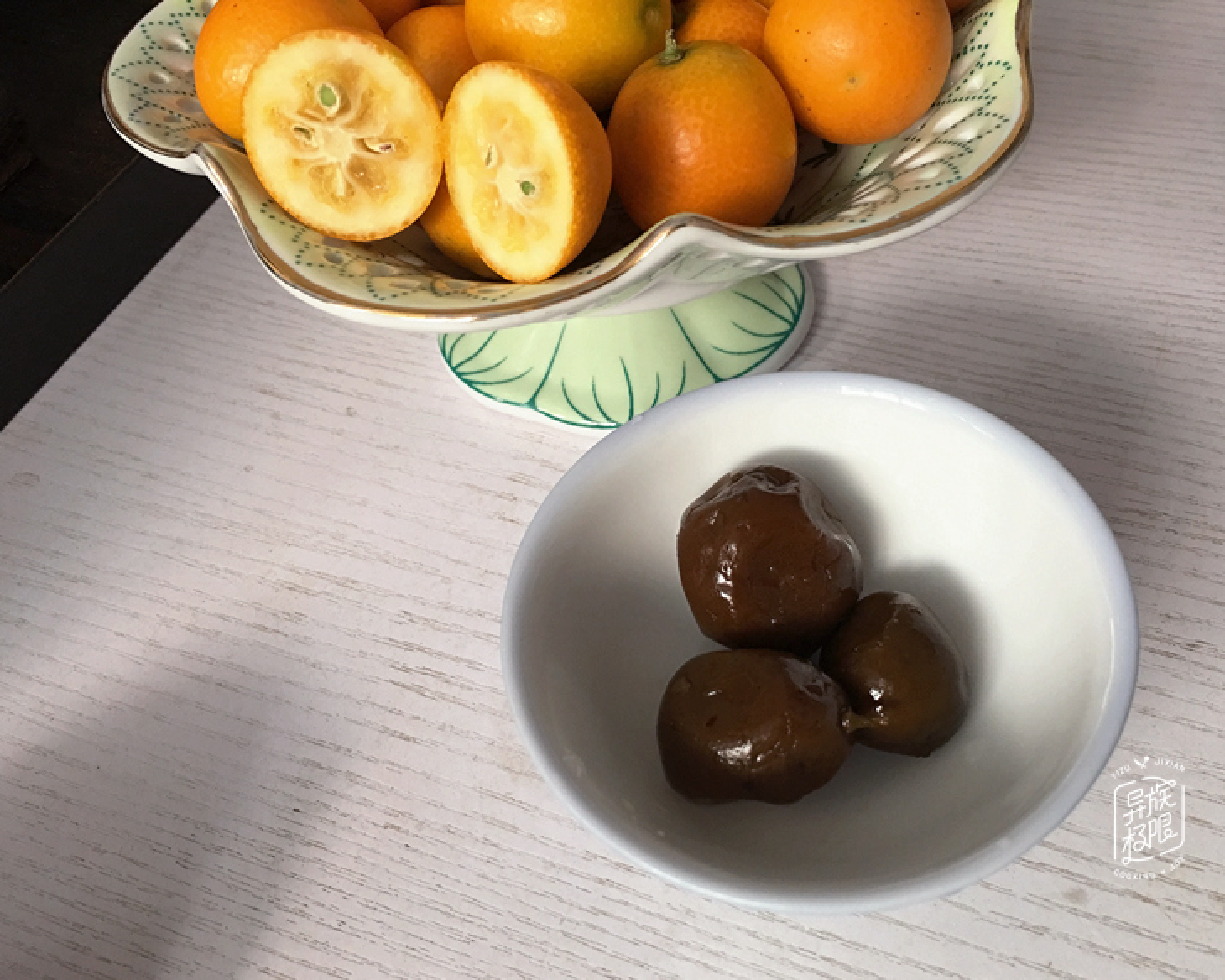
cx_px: 668
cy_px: 502
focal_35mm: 31
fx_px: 1124
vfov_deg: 47.1
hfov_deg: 57.1
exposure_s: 1/17
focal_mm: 4.15
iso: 100
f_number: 2.2
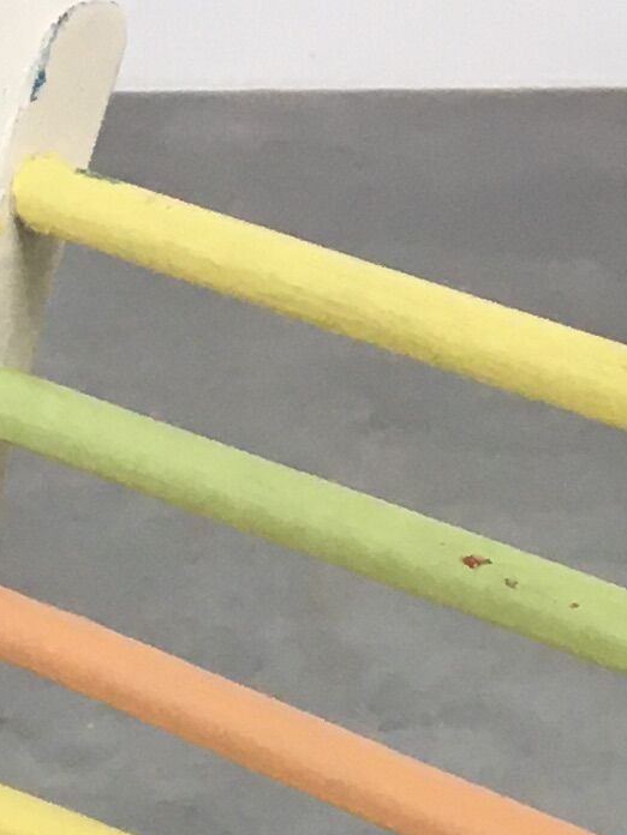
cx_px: -8
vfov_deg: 10.4
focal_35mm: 168
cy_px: 1900
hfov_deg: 8.8
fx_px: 4057
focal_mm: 4.15
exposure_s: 1/33
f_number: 2.2
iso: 32
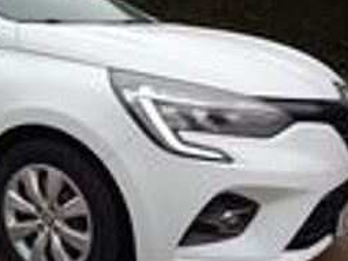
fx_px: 472
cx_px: 48
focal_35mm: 47
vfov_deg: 30.8
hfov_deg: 38.2
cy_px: 154
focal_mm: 4.6
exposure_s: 1/60
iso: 32
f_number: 2
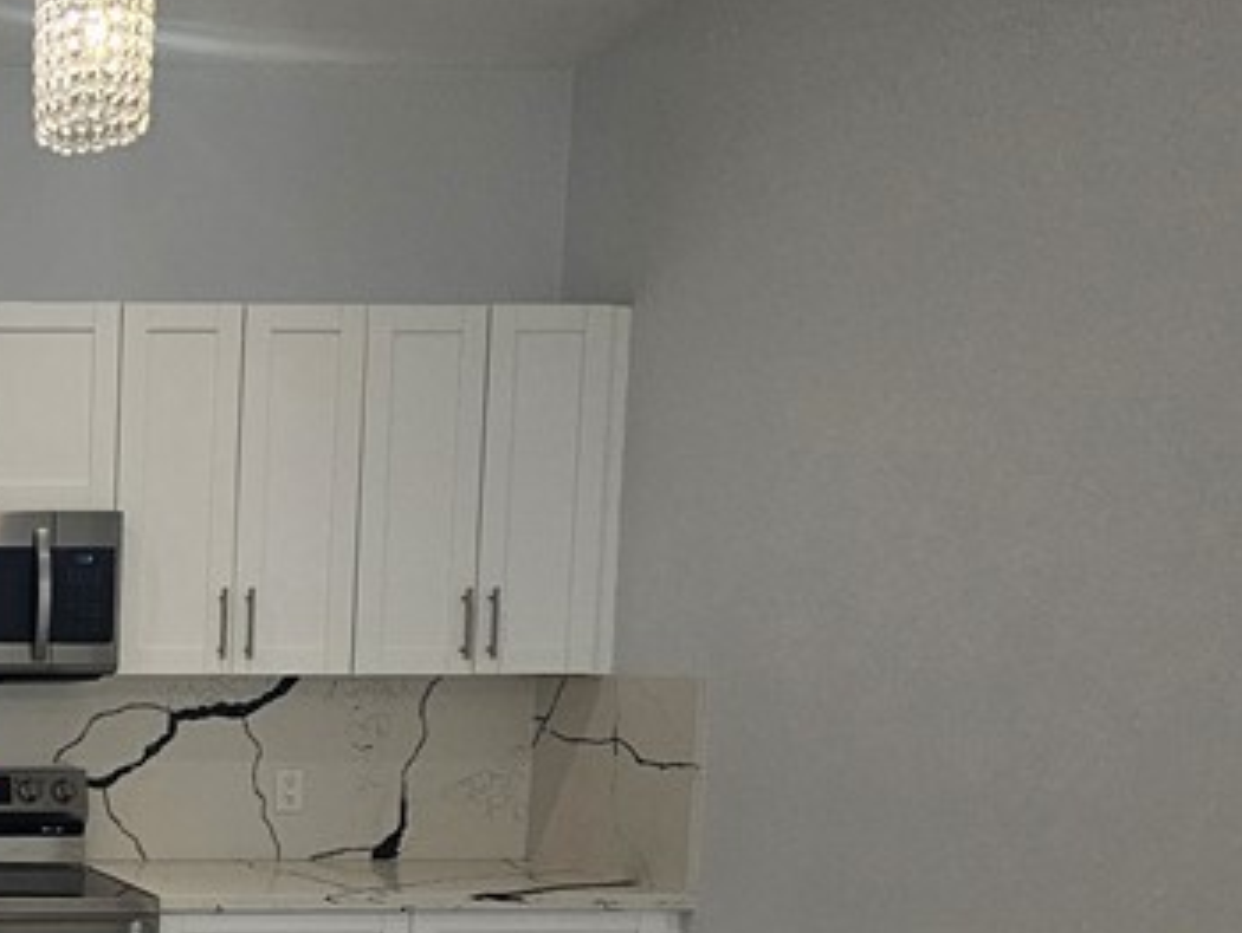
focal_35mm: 38
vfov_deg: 36.0
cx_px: -337
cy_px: 795
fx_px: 1364
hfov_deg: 35.3
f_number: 2.2
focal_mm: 2.2
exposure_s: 1/120
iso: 100
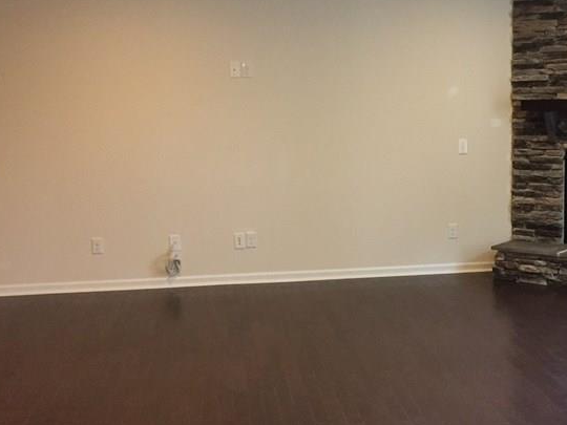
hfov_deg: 34.5
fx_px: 901
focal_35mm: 55
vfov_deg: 26.5
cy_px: 177
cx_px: 392
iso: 250
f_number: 2.2
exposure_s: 1/30
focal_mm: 4.15
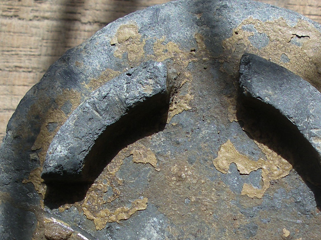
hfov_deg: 22.1
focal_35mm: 88
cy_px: 249
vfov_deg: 16.4
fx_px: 816
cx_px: 230
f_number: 4.2
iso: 80
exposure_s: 1/320
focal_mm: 7.8
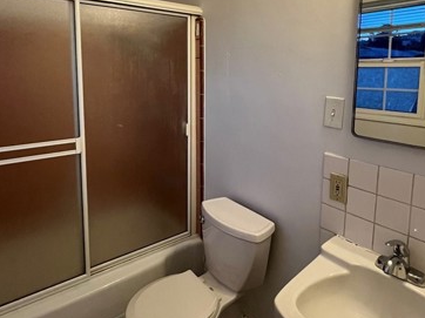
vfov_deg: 57.6
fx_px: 282
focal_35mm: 23
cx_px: 204
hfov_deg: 73.9
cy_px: 107
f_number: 1.8
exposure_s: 1/60
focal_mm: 1.57
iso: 500
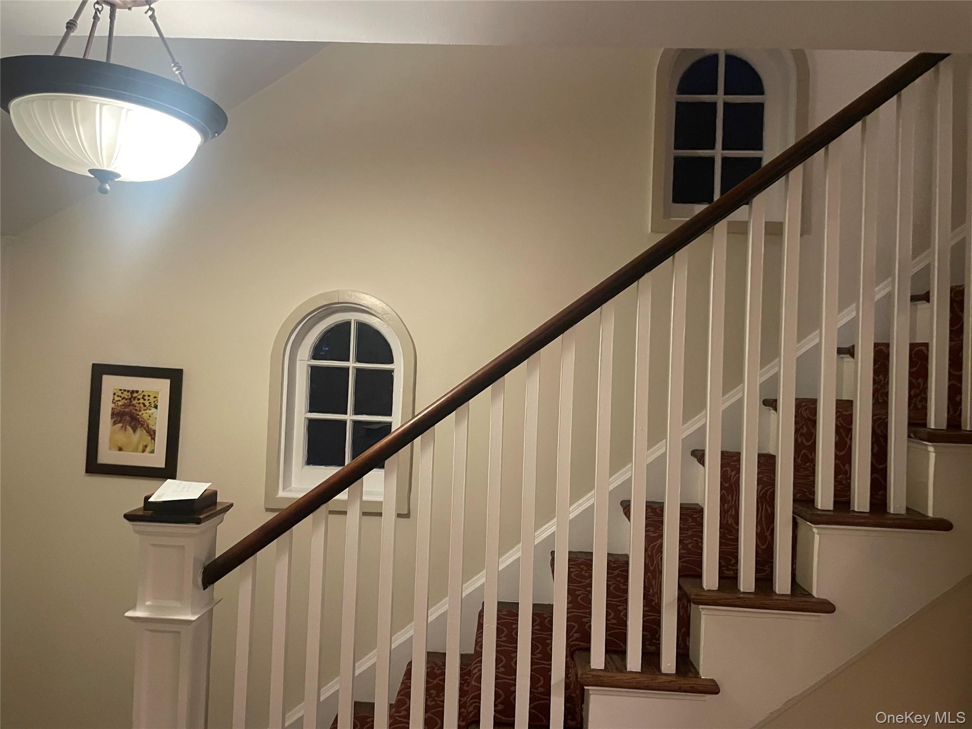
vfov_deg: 53.1
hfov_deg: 67.3
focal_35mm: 26
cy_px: 364
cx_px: 486
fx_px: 730
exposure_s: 1/30
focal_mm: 4.2
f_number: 1.6
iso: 500
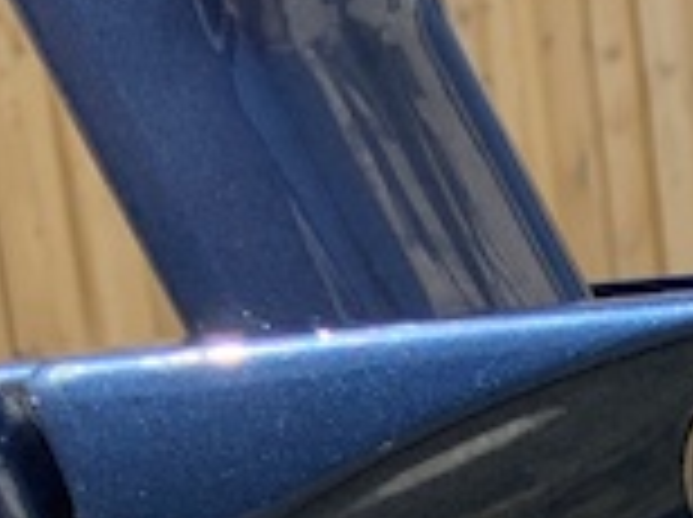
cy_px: 1212
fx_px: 3018
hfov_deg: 12.2
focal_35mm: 151
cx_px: 1179
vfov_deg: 8.9
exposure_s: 1/855
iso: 16
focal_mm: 3
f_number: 1.8
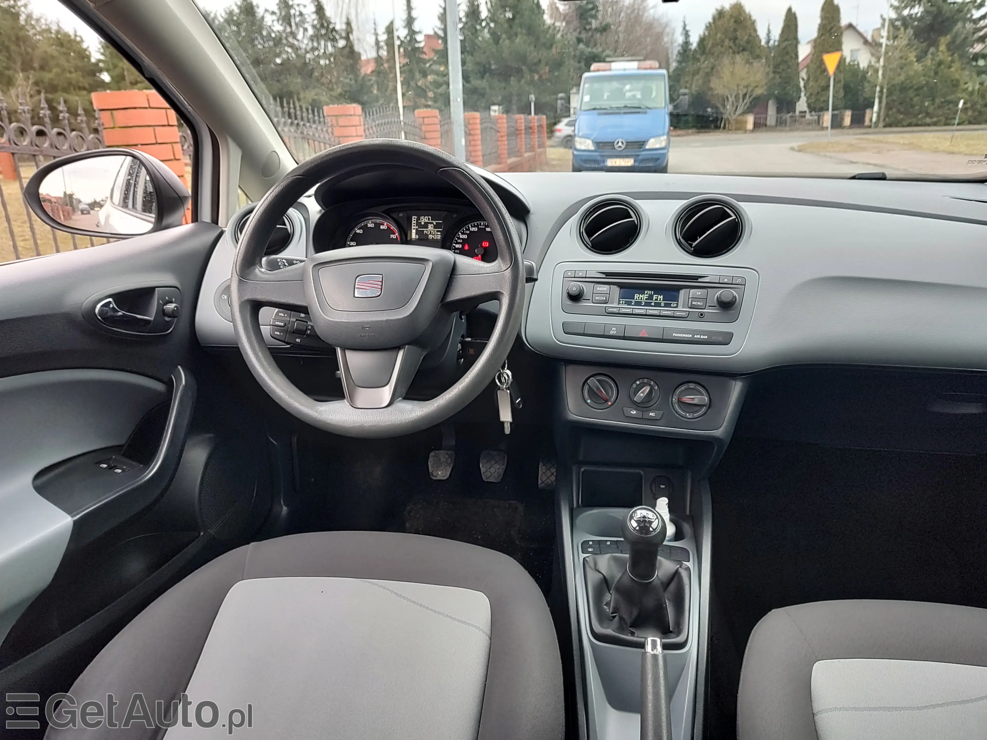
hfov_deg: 73.9
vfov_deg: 58.9
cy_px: 370
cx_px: 494
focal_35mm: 23
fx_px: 656
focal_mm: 5.56
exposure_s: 1/100
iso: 190
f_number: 1.8
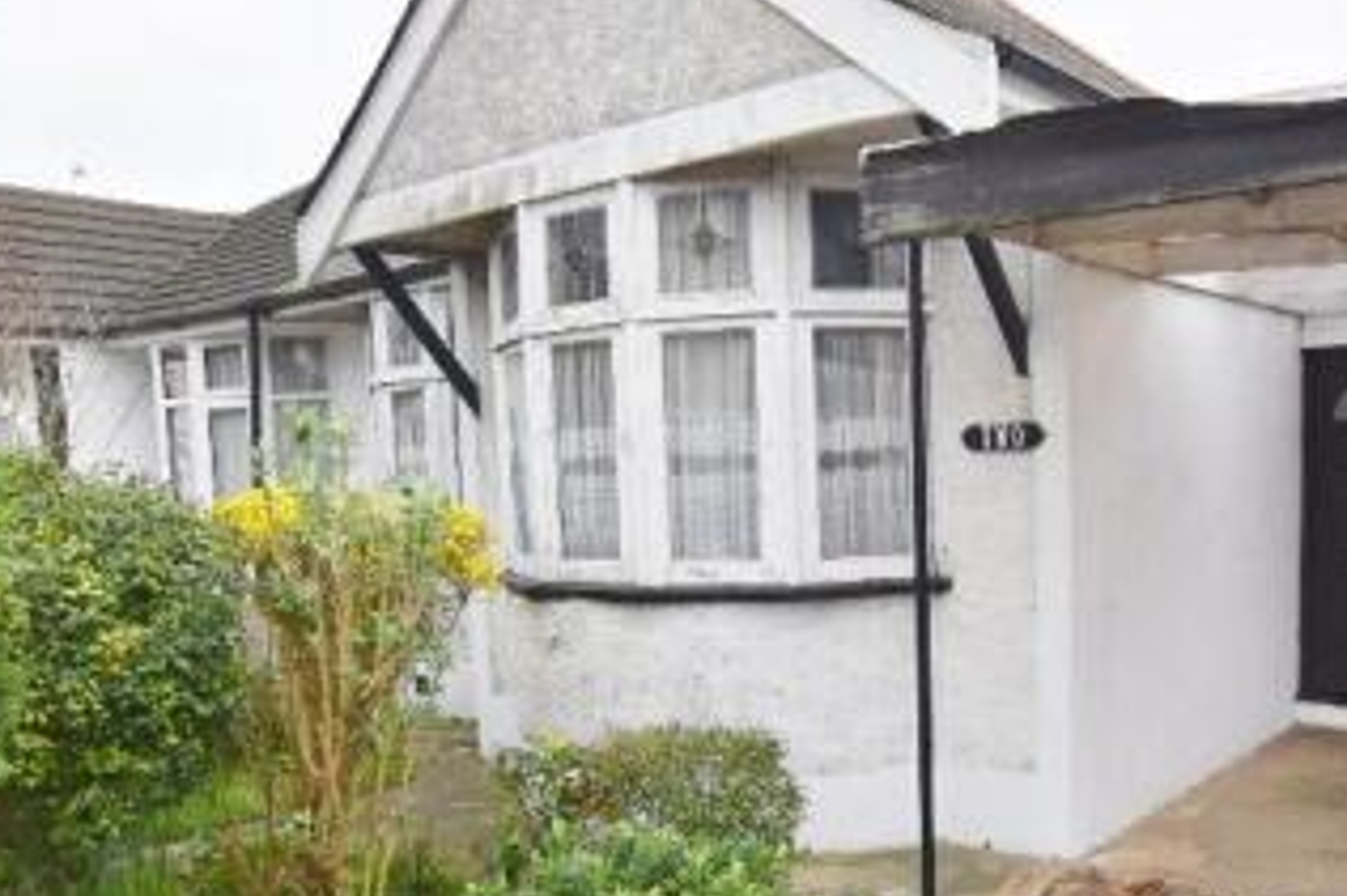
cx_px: 856
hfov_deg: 59.4
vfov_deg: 41.8
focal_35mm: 31
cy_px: 588
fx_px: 1159
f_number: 8
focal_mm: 10
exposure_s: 1/250
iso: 280
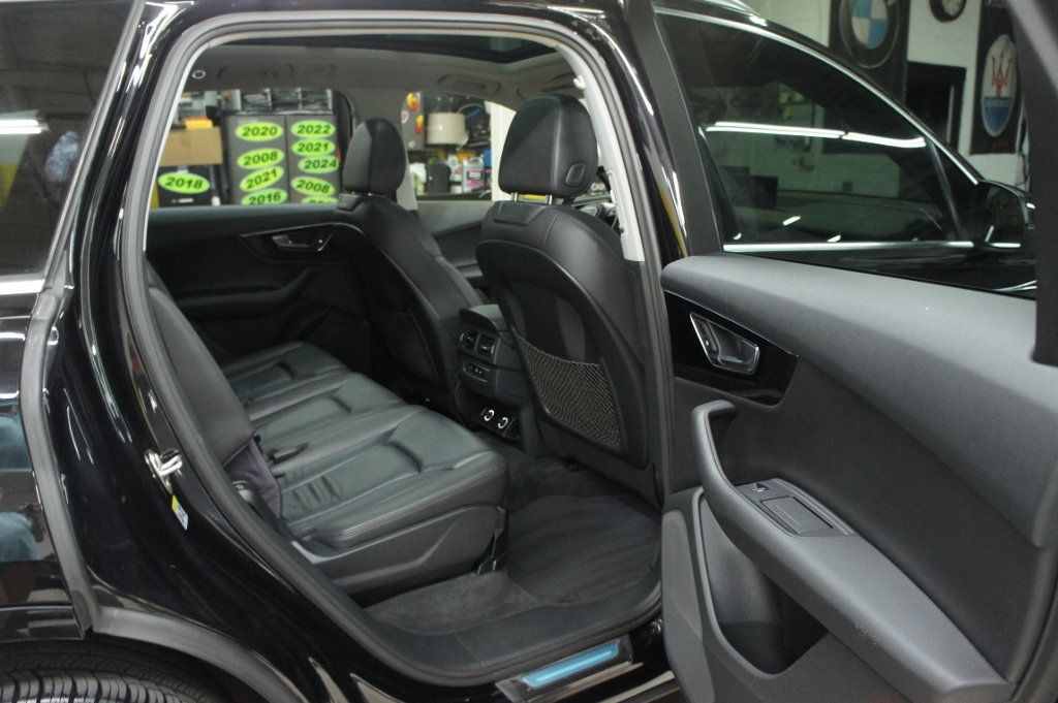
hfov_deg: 67.4
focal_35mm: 27
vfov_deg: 47.9
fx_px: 793
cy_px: 352
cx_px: 529
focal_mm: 18
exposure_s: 1/30
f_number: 3.5
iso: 1600
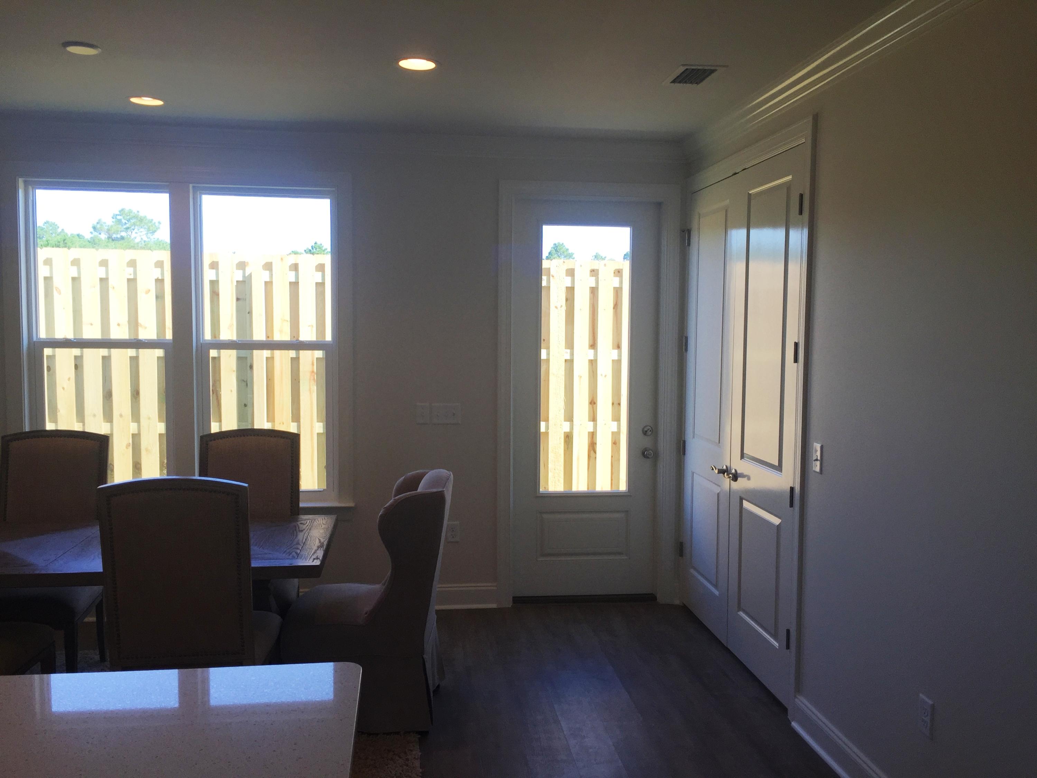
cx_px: 518
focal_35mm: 29
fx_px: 869
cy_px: 389
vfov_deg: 48.2
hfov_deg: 61.7
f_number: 2.2
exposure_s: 1/220
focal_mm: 4.15
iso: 32
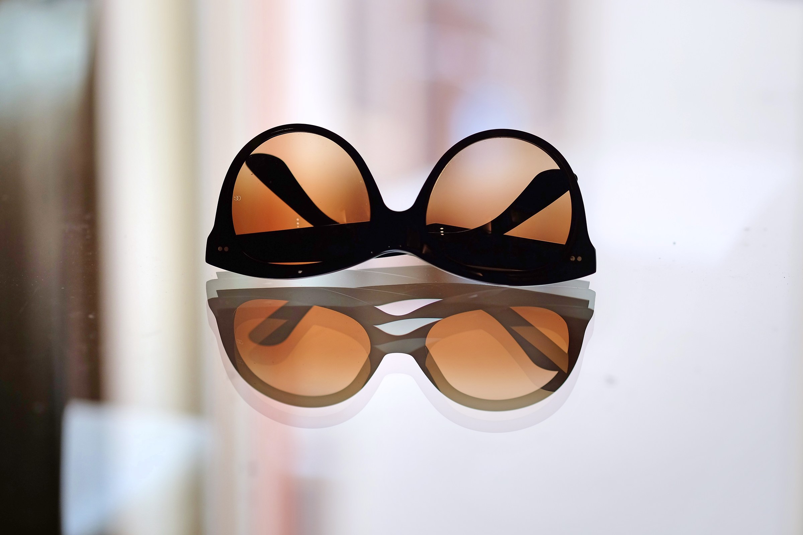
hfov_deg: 22.6
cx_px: 402
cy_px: 268
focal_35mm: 90
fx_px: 2007
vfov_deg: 15.2
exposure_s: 1/75
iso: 200
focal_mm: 60
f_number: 2.4
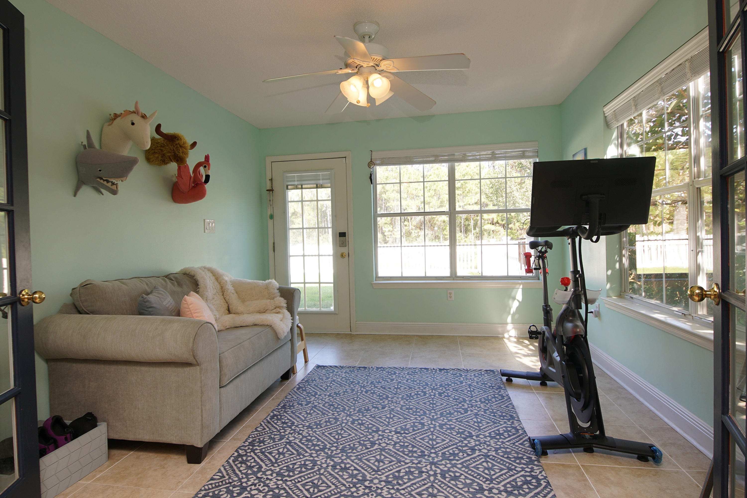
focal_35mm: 18
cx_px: 374
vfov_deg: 67.4
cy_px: 249
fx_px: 374
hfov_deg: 90.0
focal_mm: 12
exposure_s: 1/60
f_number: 4.5
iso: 160
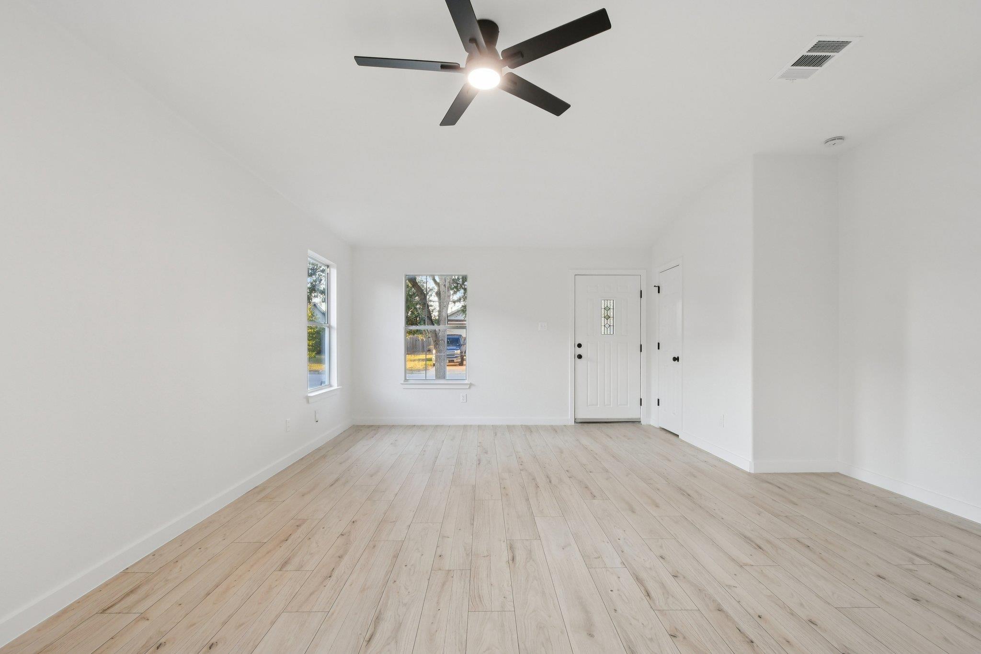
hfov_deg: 100.4
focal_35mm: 15
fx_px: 409
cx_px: 490
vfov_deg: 77.3
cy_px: 327
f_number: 8
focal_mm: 10
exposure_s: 1/25
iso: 400
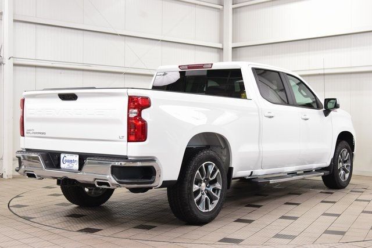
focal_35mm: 52
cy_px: 124
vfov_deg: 25.8
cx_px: 186
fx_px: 543
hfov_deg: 37.8
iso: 1600
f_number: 8
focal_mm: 35
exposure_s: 1/60
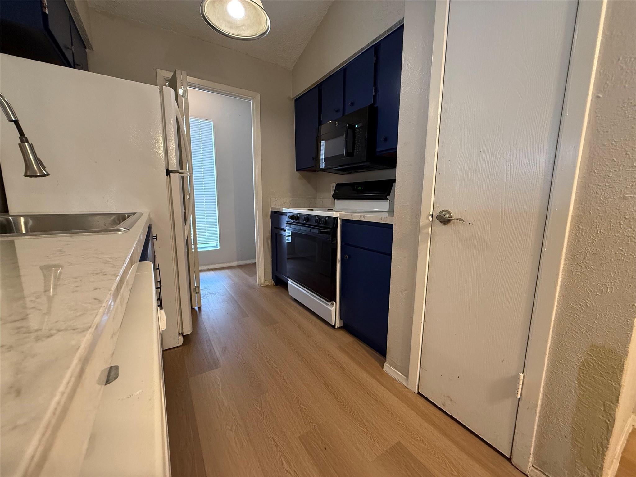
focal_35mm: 14
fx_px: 257
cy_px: 238
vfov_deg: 85.7
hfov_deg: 102.1
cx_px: 318
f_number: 2.2
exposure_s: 1/60
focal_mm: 2.22
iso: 320
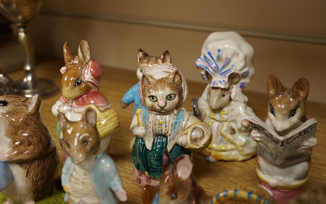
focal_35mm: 46
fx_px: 409
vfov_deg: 28.0
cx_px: 163
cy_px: 102
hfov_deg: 43.5
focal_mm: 30
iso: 2500
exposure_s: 1/160
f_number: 10
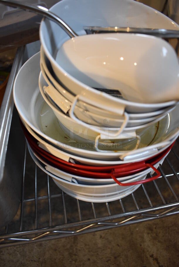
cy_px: 134
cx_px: 90
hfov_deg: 48.0
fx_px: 201
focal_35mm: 27
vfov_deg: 67.3
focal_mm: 18
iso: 1100
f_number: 4
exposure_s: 1/60
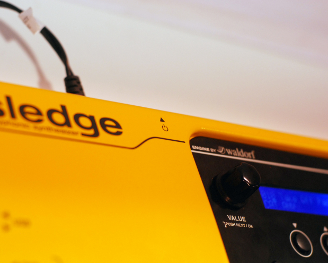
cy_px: 131
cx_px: 136
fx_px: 825
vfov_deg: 18.1
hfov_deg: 22.5
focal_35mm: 85
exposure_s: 1/250
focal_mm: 50
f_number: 3.5
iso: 640
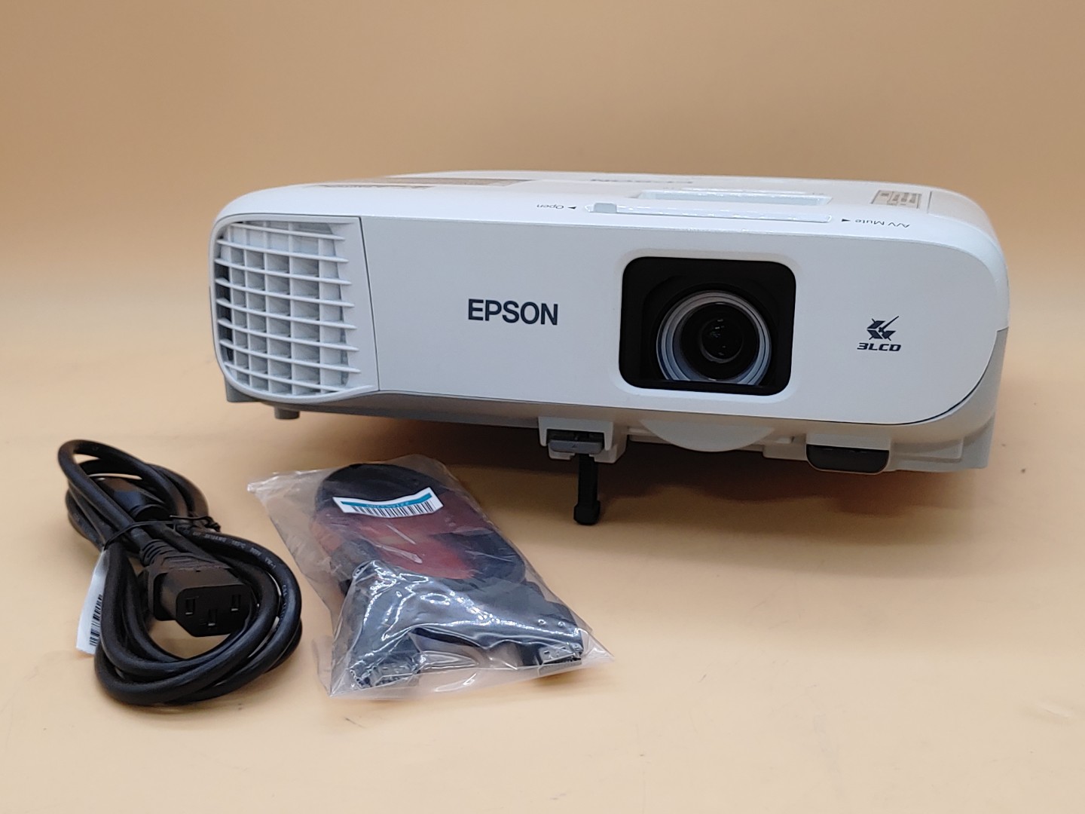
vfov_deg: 31.5
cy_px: 407
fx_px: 1442
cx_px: 542
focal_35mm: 46
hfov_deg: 41.2
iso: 50
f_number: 1.8
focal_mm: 4.36
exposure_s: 1/101
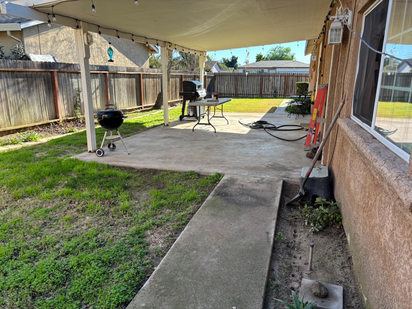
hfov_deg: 67.3
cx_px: 206
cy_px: 154
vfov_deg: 53.1
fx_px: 309
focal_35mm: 26
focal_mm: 5.96
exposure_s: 1/466
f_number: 1.6
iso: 50
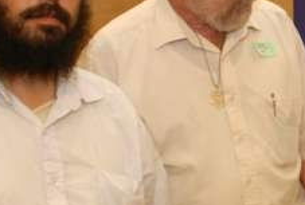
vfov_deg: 14.4
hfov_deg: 20.7
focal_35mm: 95
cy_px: 48
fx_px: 808
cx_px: 305
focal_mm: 18
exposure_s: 1/50
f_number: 3.5
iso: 500
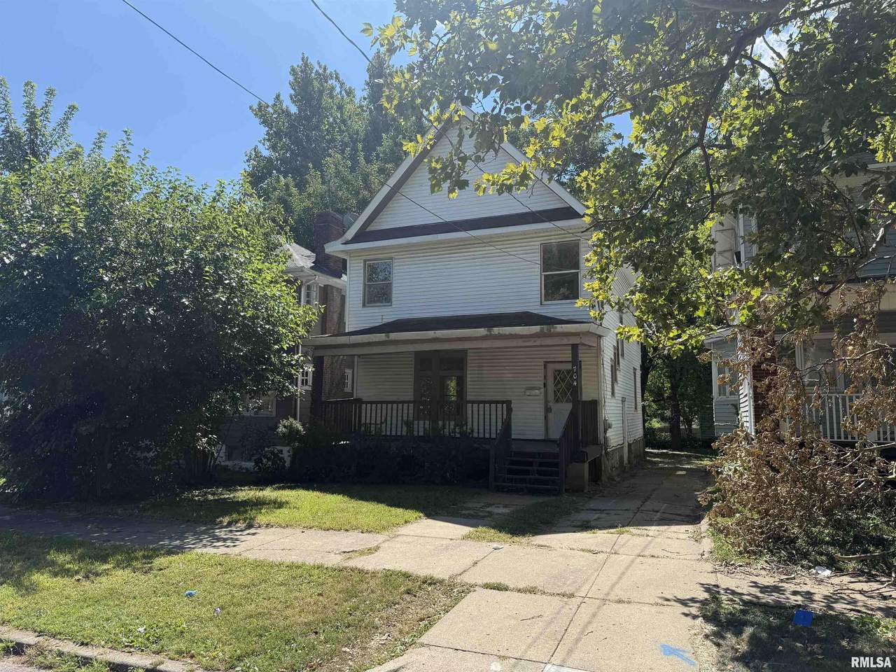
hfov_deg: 71.6
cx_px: 448
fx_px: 621
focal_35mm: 24
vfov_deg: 56.8
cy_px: 336
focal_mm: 6.76
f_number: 1.78
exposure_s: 1/2703
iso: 80
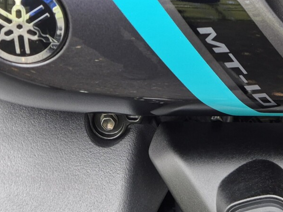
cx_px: 174
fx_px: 630
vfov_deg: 17.5
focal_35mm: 77
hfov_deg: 25.3
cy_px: -90
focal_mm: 5.4
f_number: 1.8
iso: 100
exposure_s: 1/180
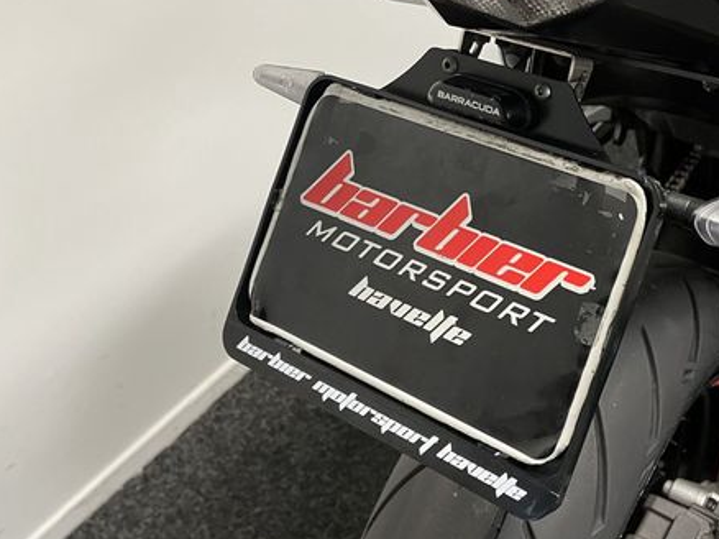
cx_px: 517
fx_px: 789
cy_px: 215
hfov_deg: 47.6
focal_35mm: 38
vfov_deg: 37.5
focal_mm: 5.1
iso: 200
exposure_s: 1/50
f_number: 1.6
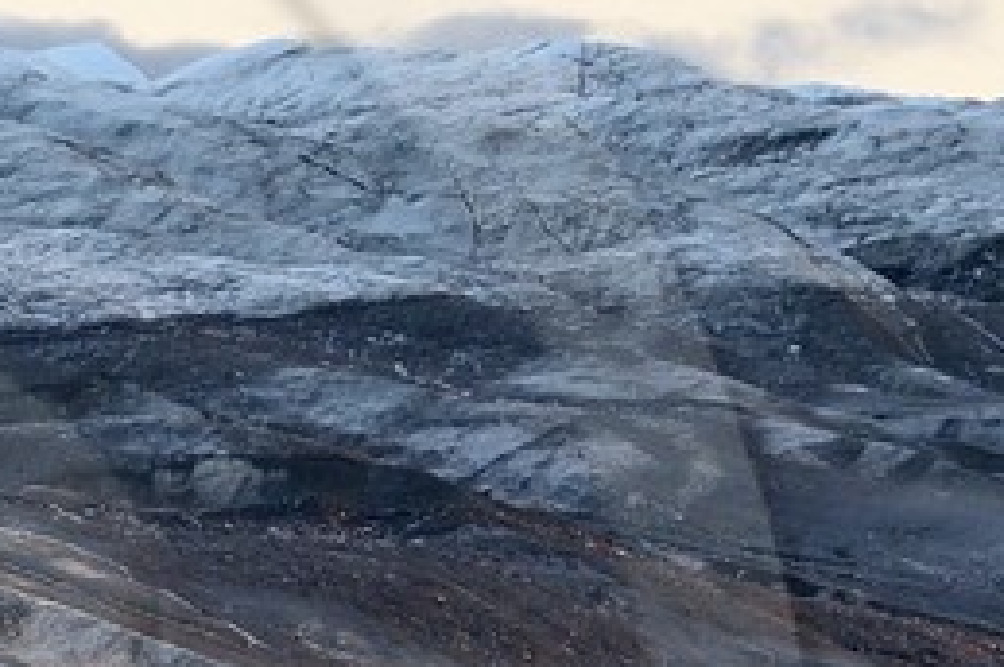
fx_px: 28439
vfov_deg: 1.3
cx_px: -771
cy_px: 973
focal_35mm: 1021
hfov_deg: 2.0
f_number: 8
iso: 800
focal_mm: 165
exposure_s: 1/200
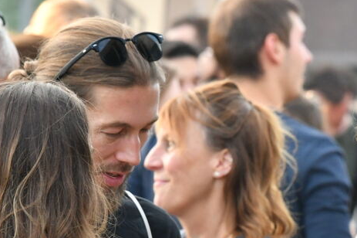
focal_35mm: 778
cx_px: 379
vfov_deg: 1.8
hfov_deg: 2.7
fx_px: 7709
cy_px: 258
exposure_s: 1/250
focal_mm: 200
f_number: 8
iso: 1250
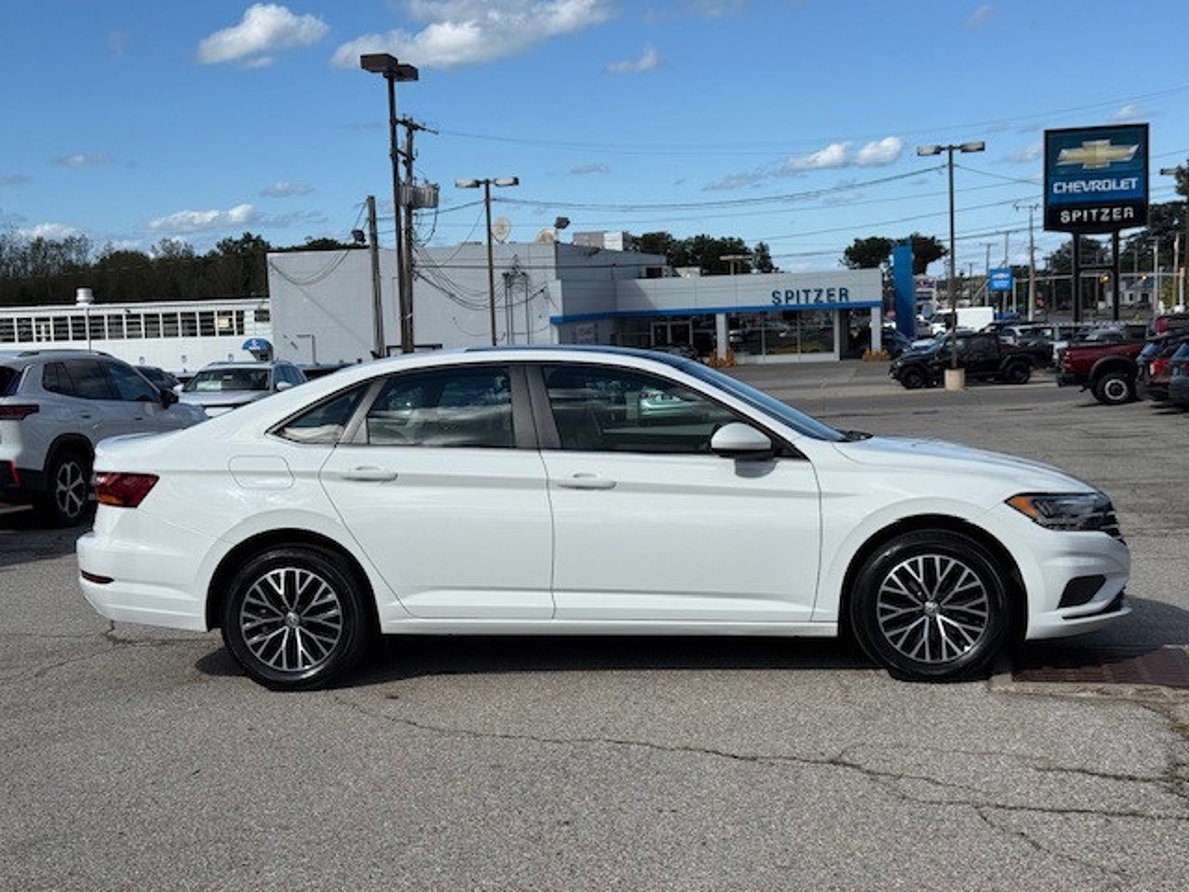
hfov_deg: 39.7
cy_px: 446
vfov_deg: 30.3
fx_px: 1649
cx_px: 594
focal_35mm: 48
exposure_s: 1/9901
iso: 80
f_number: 1.78
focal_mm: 6.76
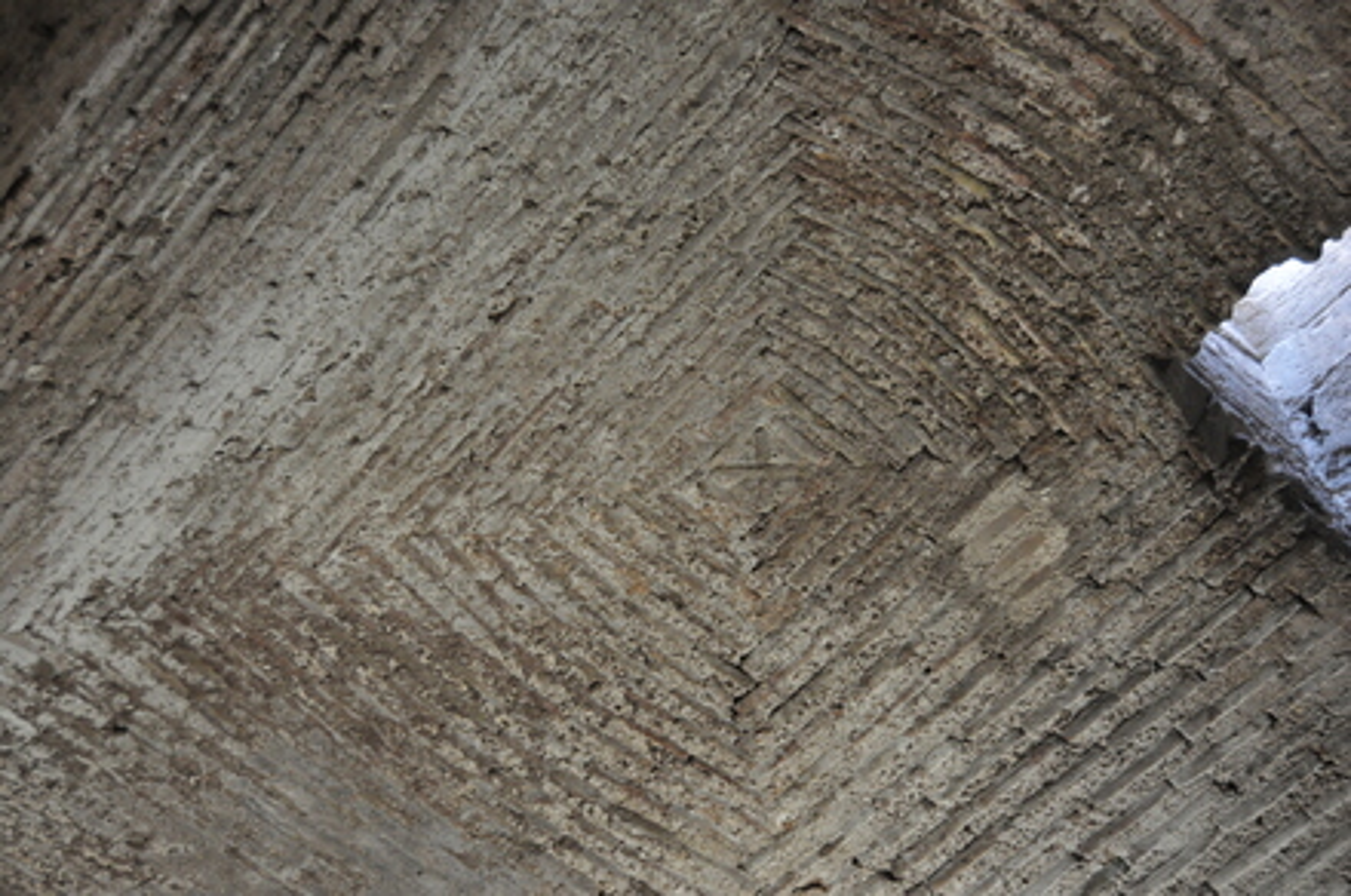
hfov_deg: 41.2
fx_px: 1799
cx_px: 676
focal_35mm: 48
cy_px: 448
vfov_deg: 28.0
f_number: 4.2
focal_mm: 32
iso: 1600
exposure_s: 1/15
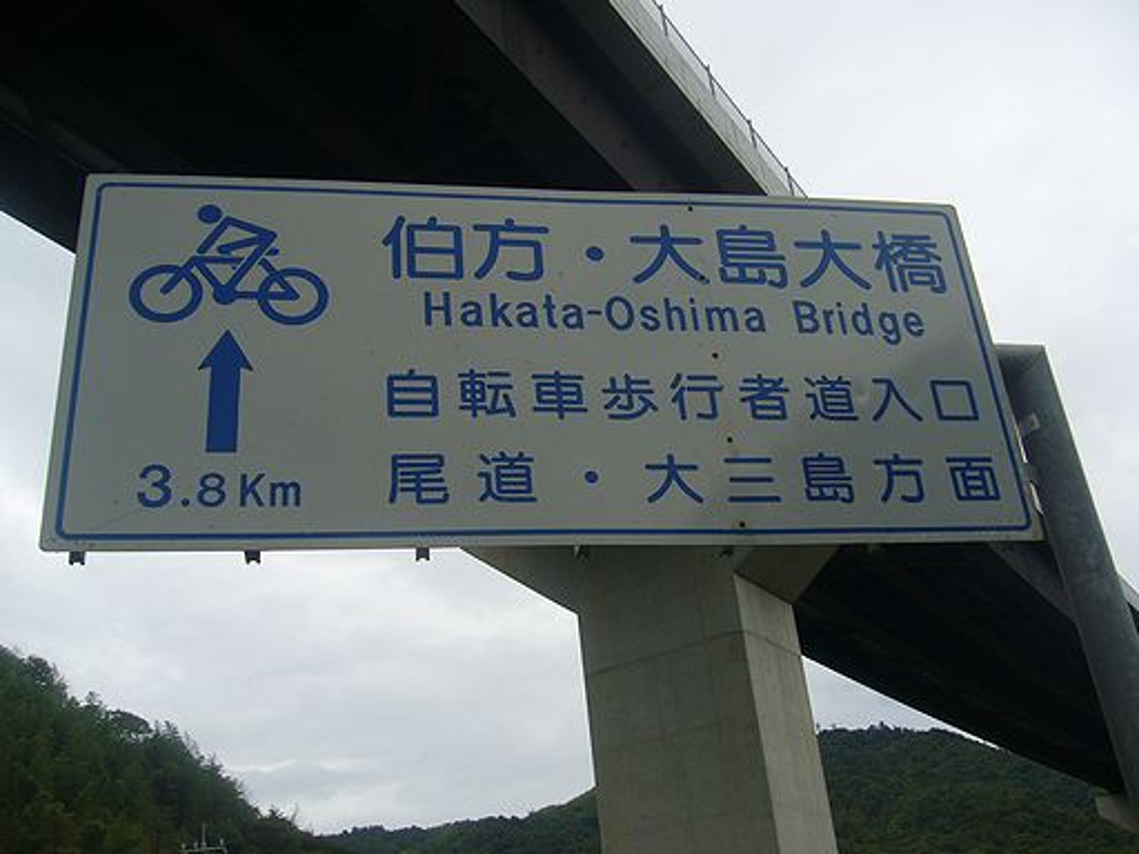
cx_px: 570
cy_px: 427
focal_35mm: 35
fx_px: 1152
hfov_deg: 52.6
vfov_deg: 40.7
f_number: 5.6
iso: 80
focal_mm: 5.8
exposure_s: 1/200
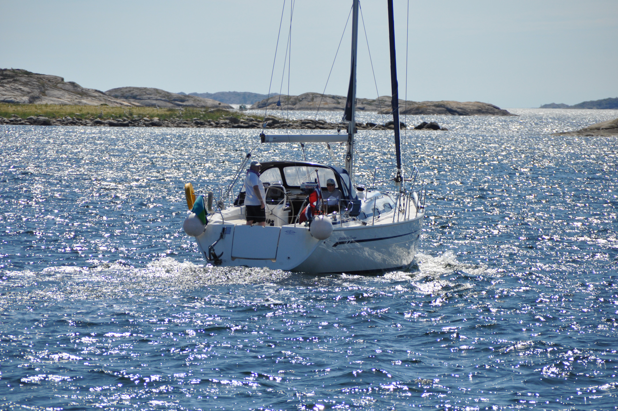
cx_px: 309
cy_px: 206
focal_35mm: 300
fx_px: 5144
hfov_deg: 6.9
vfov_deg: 4.6
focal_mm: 200
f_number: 6.3
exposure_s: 1/2000
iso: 320
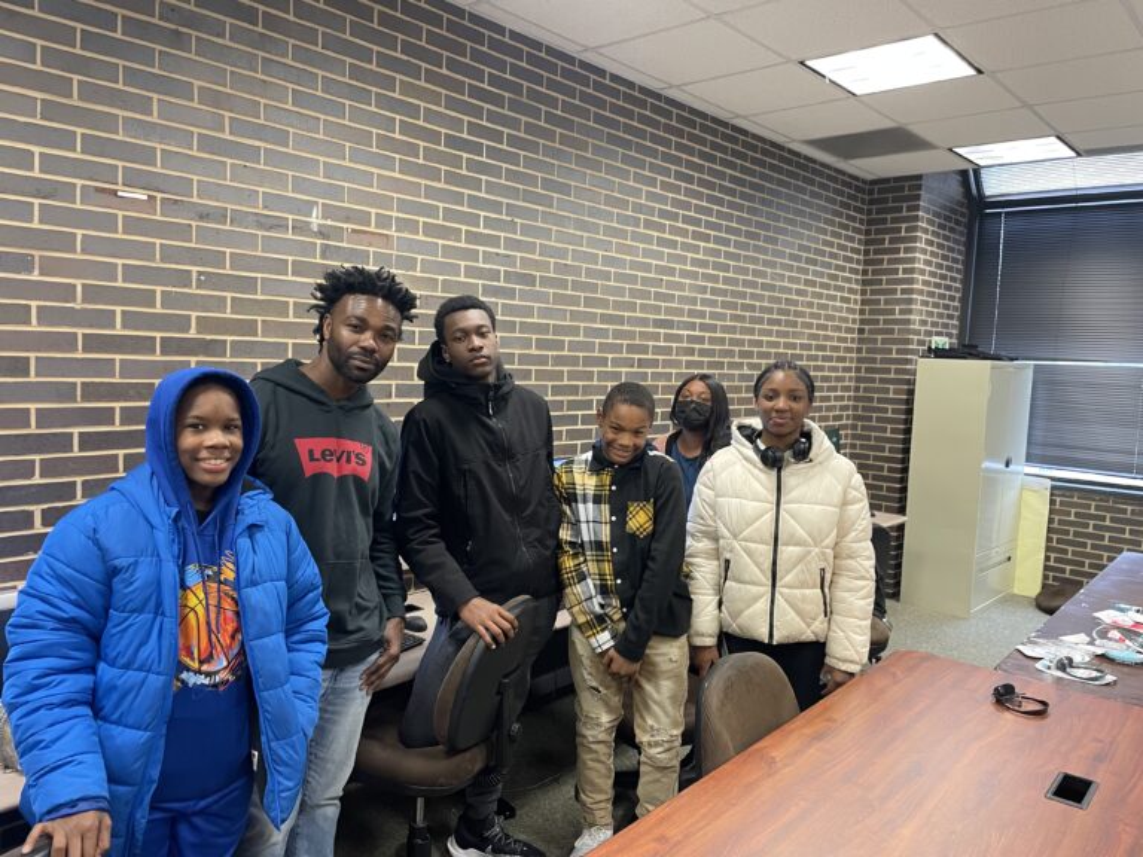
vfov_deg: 53.1
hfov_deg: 67.3
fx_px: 859
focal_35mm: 26
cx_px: 572
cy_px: 428
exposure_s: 1/60
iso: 250
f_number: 1.6
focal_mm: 4.2
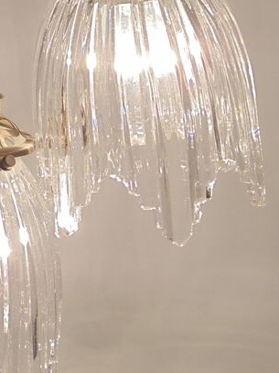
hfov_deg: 17.3
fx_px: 903
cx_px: 24
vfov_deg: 23.1
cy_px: 94
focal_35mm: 84
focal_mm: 6.9
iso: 100
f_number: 4.2
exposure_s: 1/125
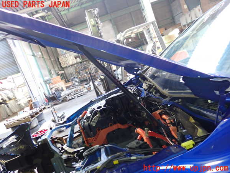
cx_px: 115
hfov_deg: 60.0
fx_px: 199
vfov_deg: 46.8
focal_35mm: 30
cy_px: 86
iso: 320
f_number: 2.3
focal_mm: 5.4
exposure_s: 1/30
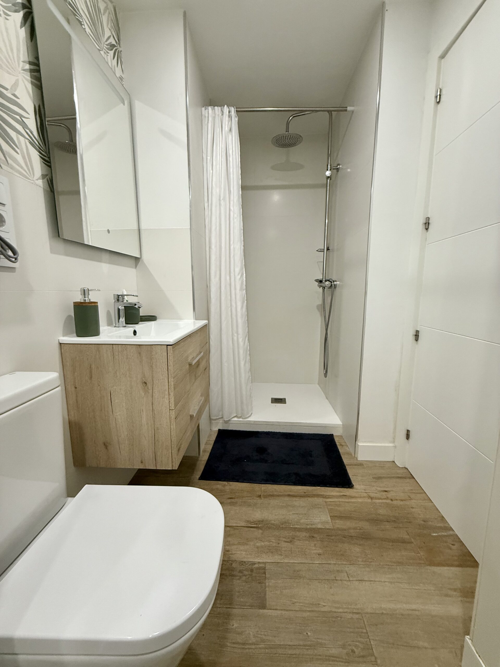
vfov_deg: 102.1
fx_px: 270
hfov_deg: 85.7
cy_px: 334
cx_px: 250
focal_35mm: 14
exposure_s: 1/50
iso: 250
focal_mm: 2.22
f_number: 2.2
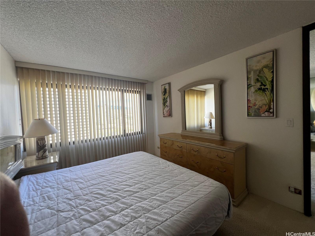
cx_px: 158
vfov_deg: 89.9
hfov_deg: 106.2
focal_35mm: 13
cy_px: 118
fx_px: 118
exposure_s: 1/99
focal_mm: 1.57
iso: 64
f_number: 1.8
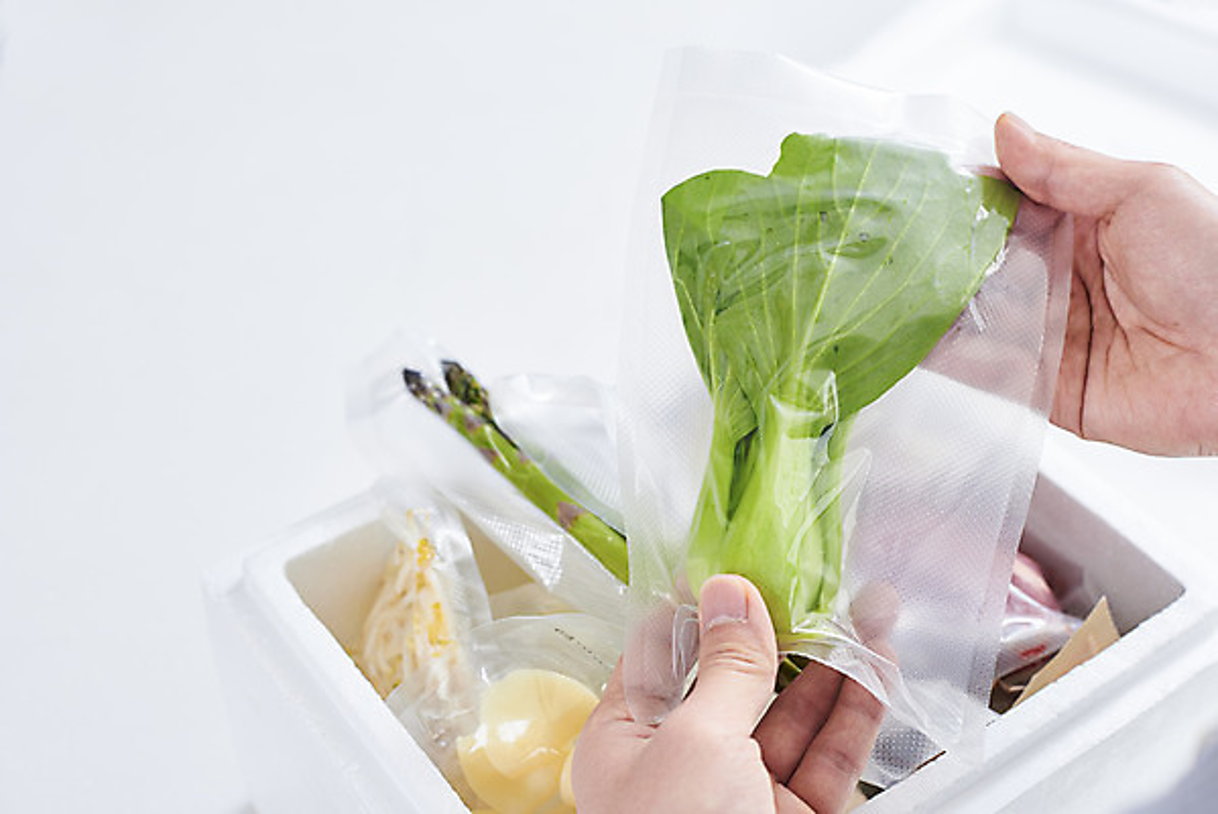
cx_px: 609
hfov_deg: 39.6
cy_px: 407
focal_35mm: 50
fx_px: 1692
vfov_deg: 27.0
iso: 400
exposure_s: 1/125
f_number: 5
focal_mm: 50
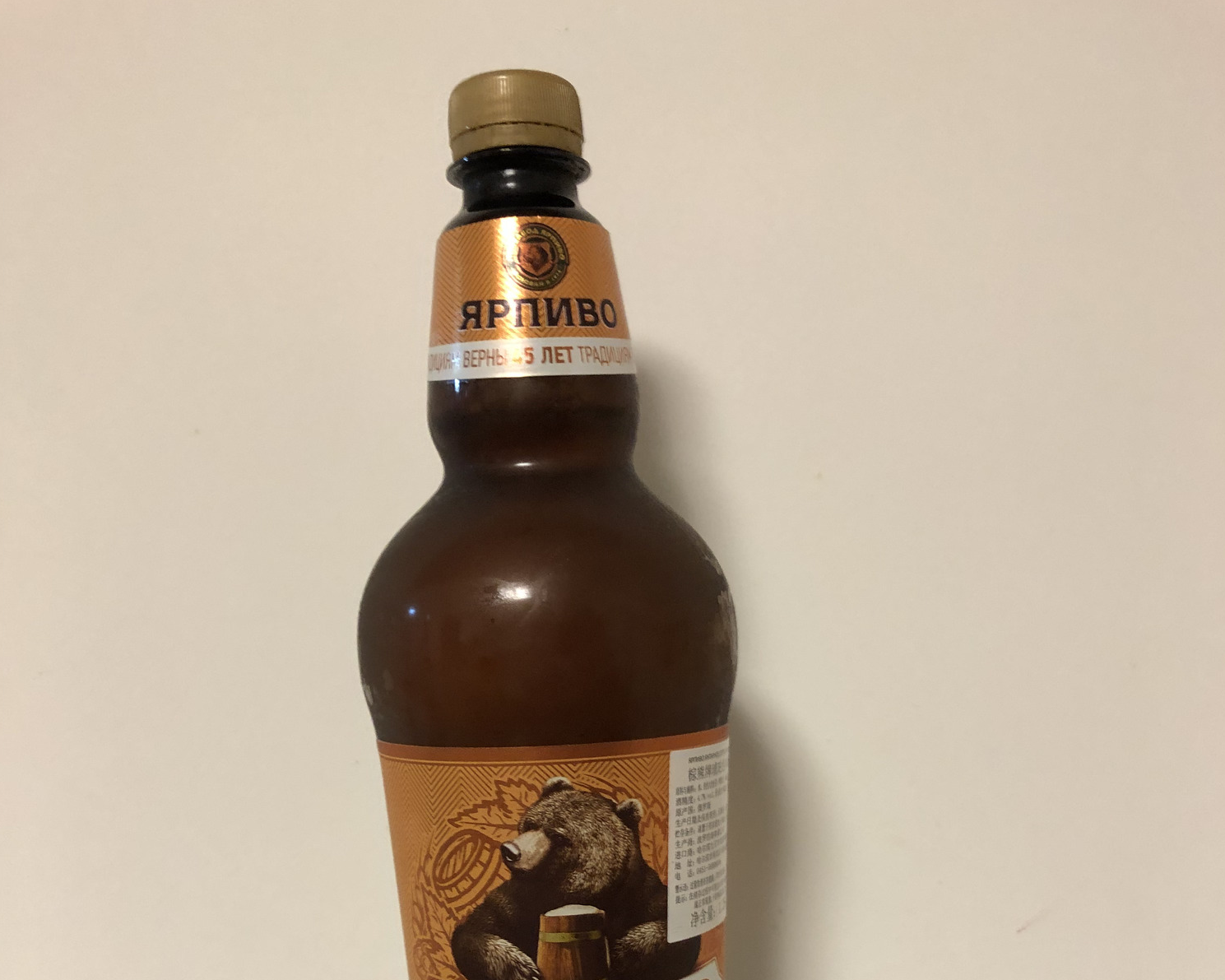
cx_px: 619
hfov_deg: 49.1
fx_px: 1341
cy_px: 795
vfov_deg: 38.5
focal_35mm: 37
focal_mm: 3.99
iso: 80
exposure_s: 1/17
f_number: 1.8
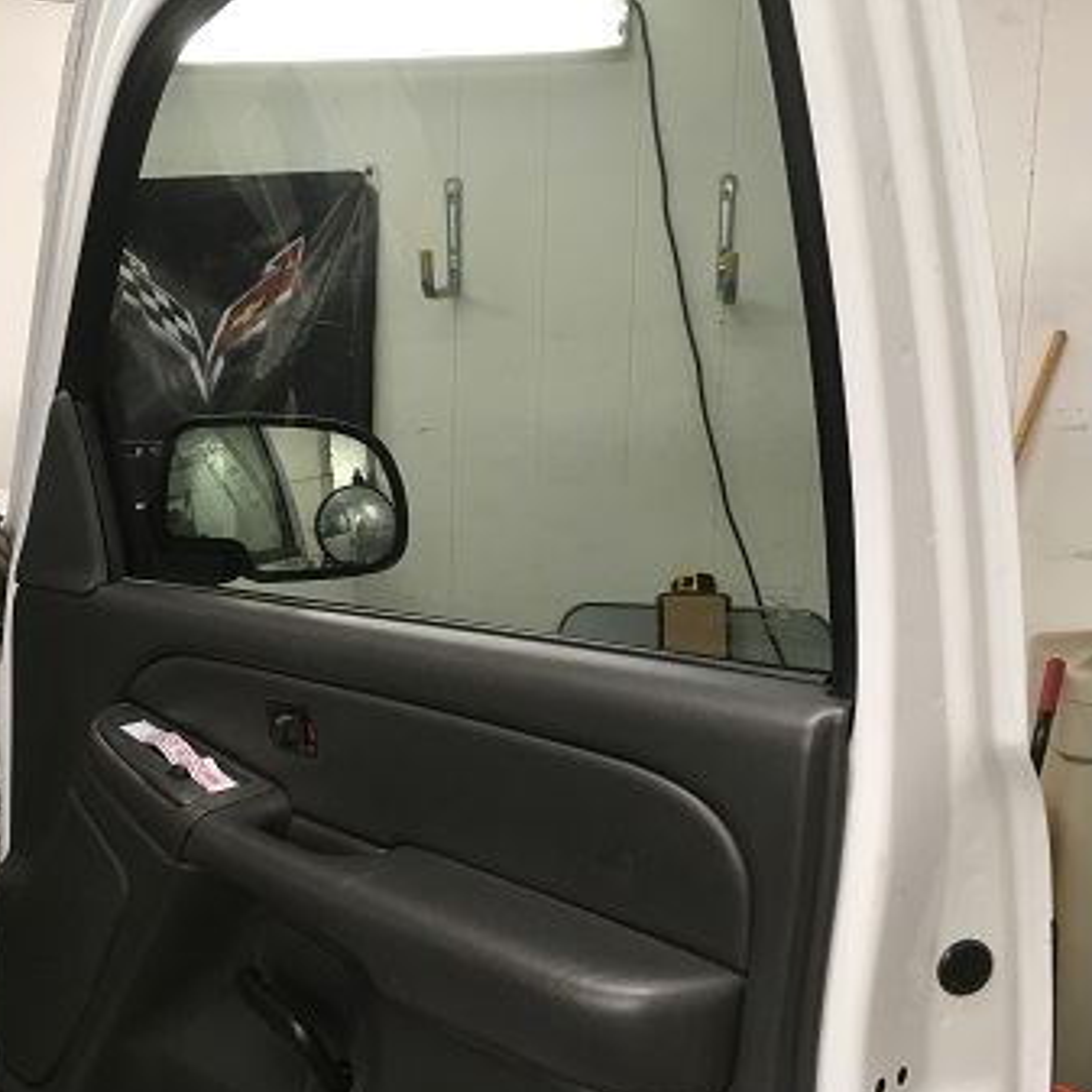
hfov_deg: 47.2
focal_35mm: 35
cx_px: 493
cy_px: 552
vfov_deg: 47.2
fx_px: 1249
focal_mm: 4.15
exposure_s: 1/30
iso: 100
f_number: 2.2
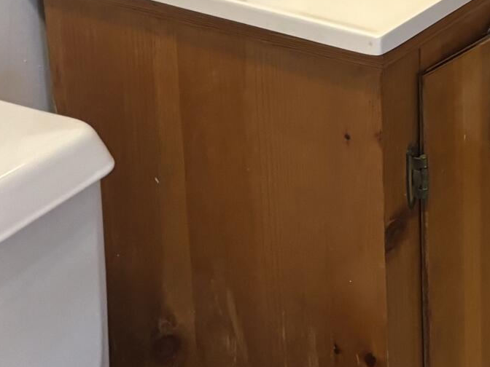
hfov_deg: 16.0
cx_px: 654
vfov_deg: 12.1
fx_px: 1642
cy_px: -194
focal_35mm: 116
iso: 160
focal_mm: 5.96
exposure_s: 1/60
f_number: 1.6
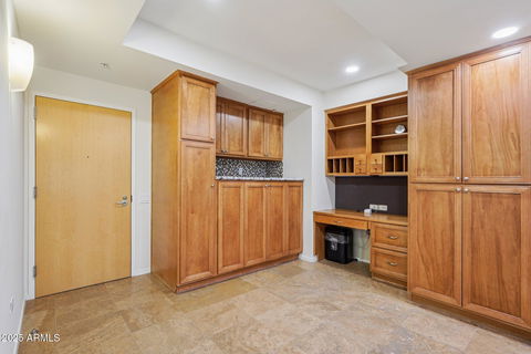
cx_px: 266
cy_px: 177
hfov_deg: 93.3
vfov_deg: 70.4
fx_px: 251
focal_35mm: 17
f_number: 8
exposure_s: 1/6
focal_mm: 17
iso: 400
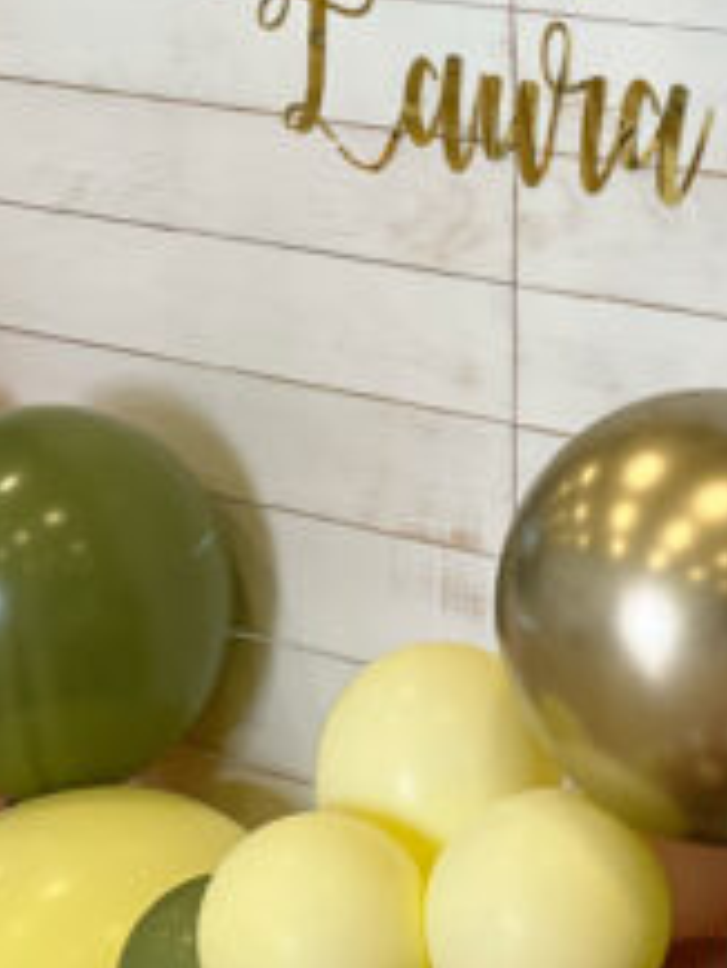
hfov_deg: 8.3
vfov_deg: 10.9
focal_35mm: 179
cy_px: -42
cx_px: 689
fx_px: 5008
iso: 160
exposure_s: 1/33
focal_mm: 9
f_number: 2.8
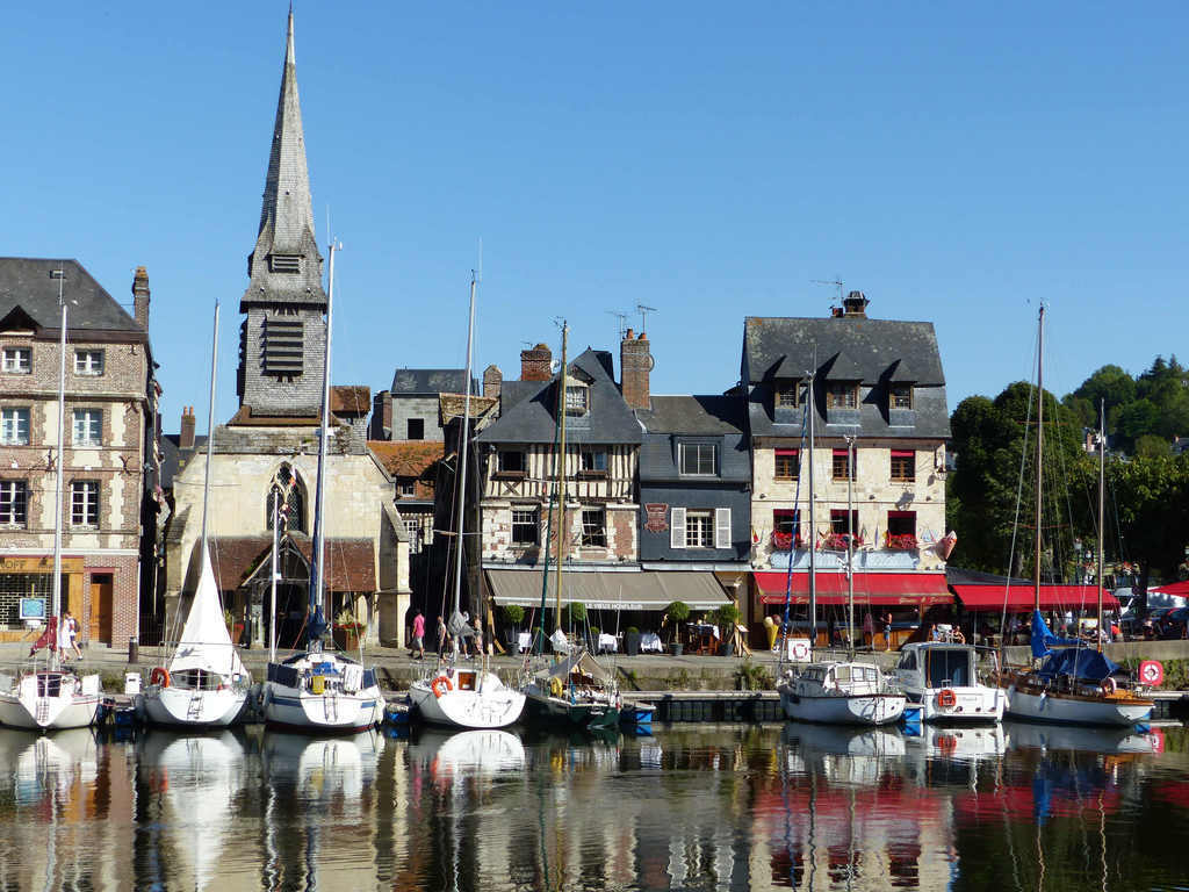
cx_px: 594
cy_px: 446
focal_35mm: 63
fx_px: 2164
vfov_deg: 23.3
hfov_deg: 30.7
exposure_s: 1/1300
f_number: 4
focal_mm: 11.4
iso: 100
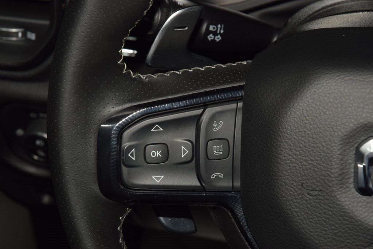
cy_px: 124
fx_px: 1088
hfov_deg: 19.5
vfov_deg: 13.0
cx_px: 186
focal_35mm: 105
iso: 100
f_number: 8
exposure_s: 1/125
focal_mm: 70
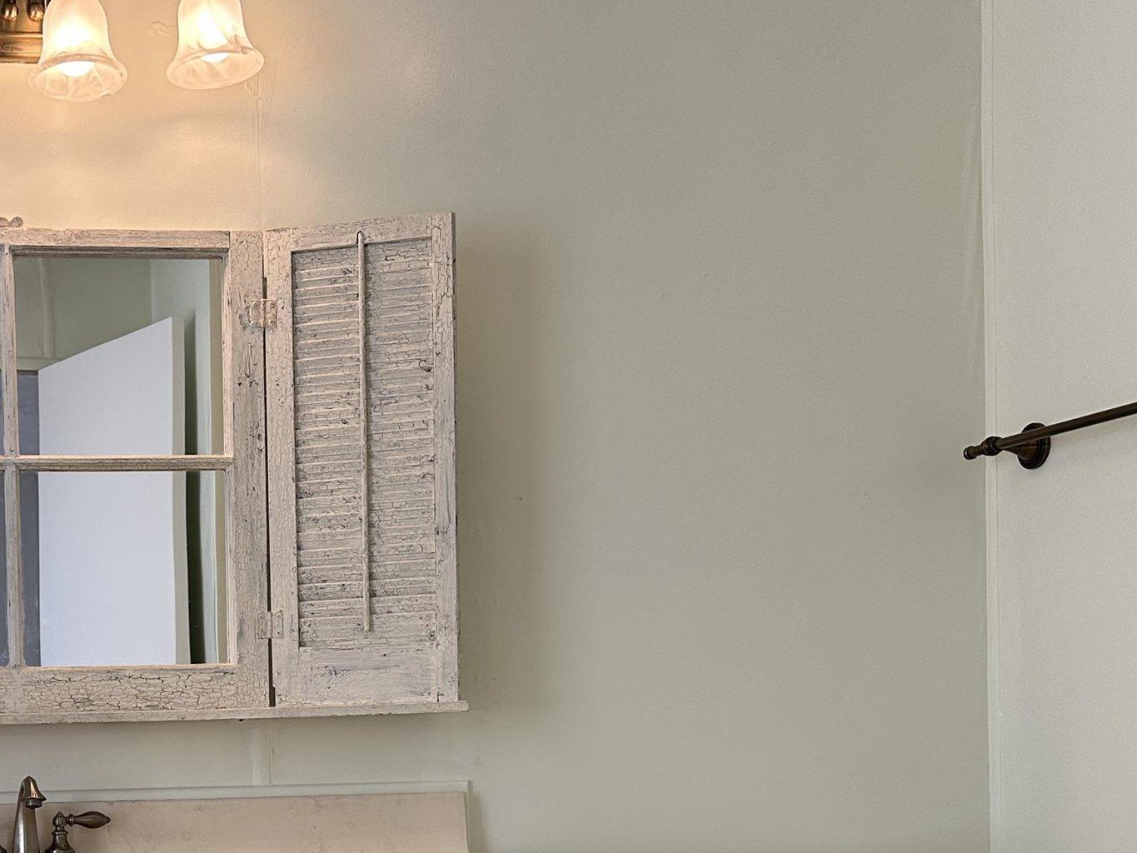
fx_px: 1774
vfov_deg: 25.9
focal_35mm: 54
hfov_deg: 33.5
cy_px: 821
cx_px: 94
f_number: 1.78
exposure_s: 1/396
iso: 80
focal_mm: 6.86
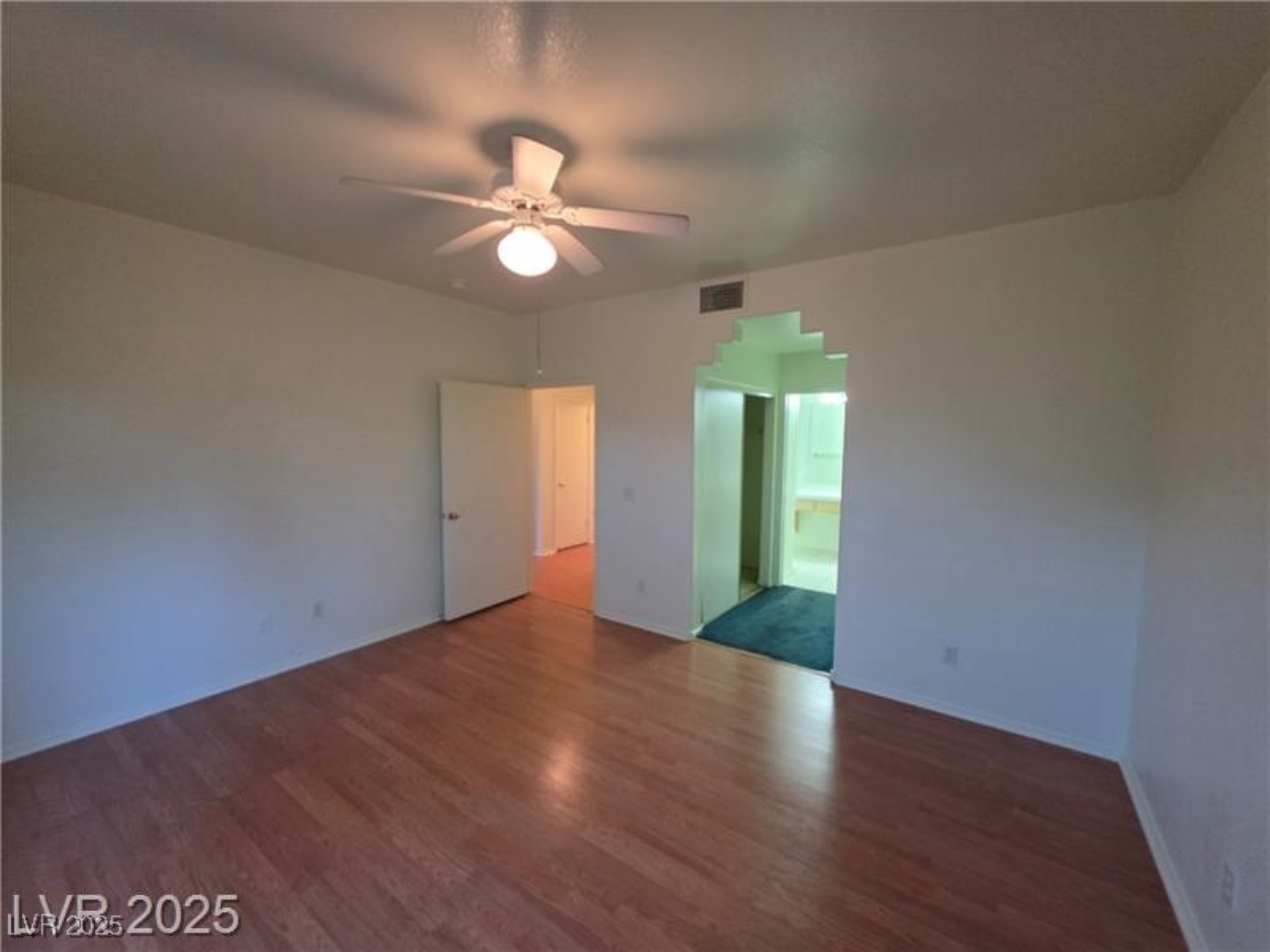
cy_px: 476
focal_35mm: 13
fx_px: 477
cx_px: 635
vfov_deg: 89.9
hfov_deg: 106.2
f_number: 1.9
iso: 500
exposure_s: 1/60
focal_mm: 2.2
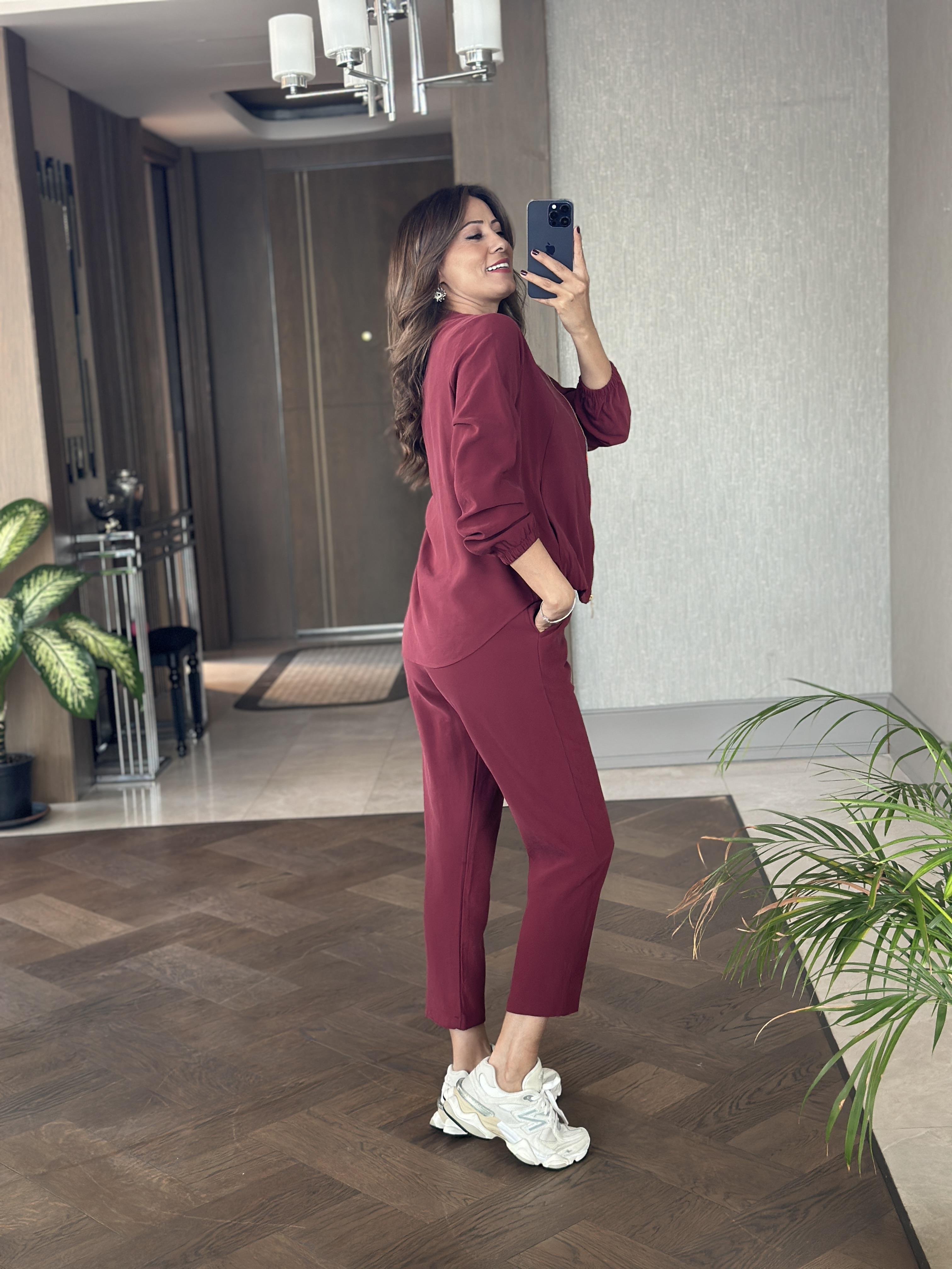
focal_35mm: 48
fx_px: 1760
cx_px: 476
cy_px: 634
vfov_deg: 39.7
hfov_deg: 30.3
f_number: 1.78
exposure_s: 1/60
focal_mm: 6.86
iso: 200
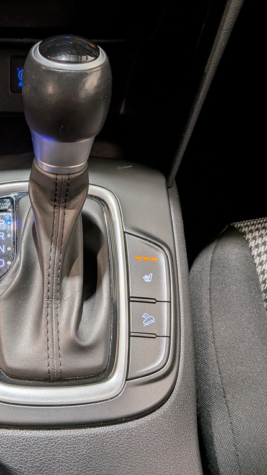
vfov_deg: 56.6
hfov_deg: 32.2
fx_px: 441
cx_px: 32
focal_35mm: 35
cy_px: 238
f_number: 1.7
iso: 26
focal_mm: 4.53
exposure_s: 1/102
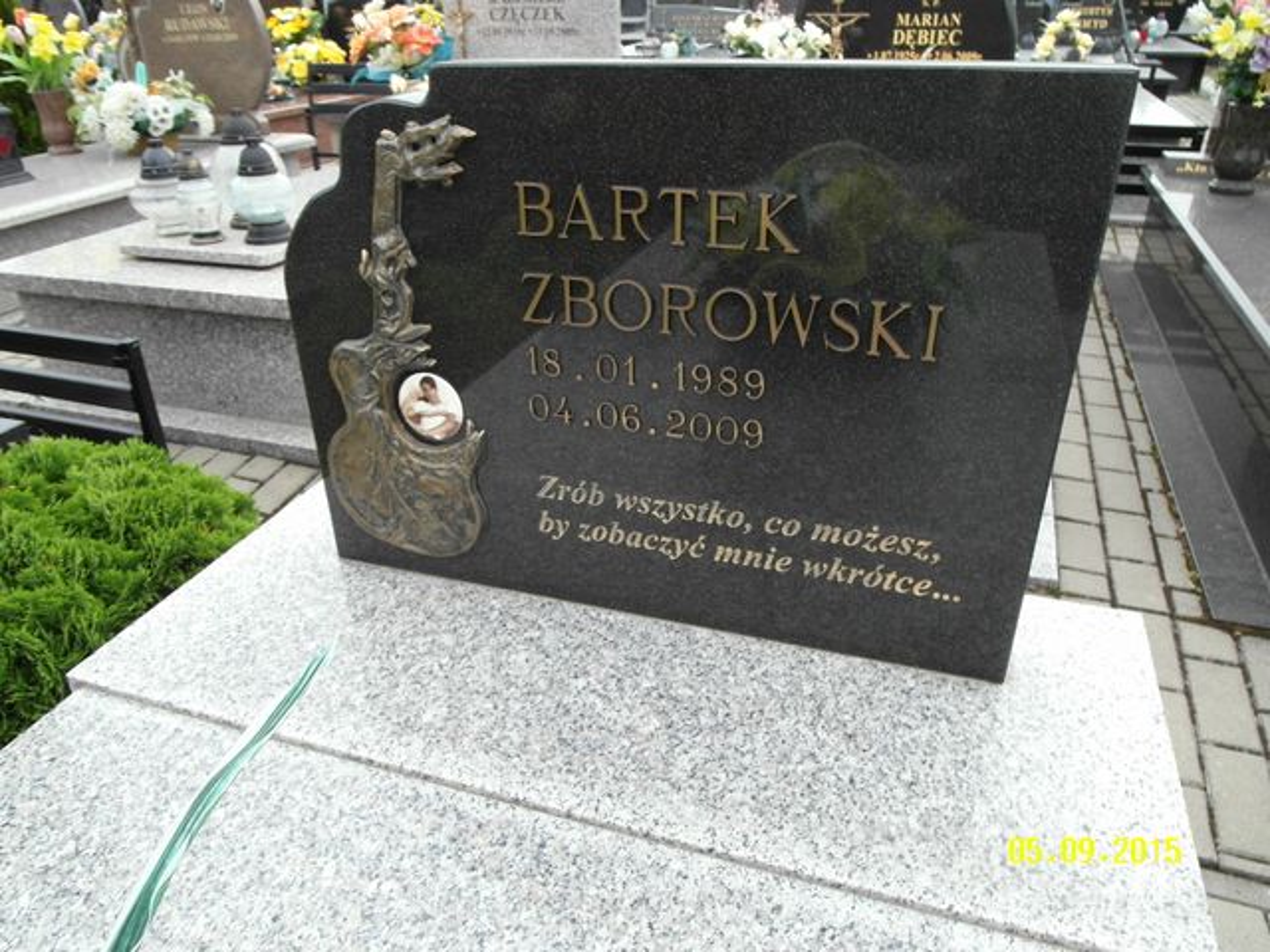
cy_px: 476
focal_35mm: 24
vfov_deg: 56.8
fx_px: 881
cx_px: 635
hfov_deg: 71.6
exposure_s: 1/90
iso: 100
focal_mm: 5.2
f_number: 3.4
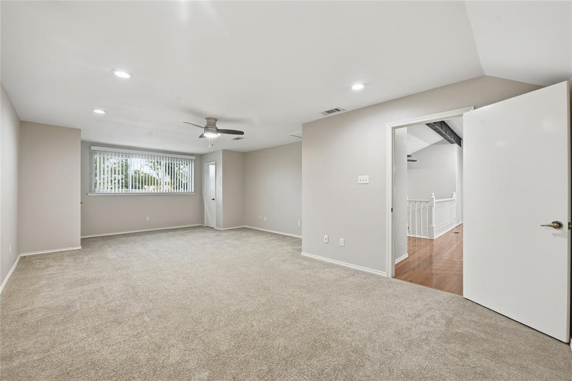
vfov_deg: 81.2
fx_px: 222
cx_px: 286
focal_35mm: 14
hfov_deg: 104.3
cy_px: 190
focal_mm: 14
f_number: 9
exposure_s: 1/40
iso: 100
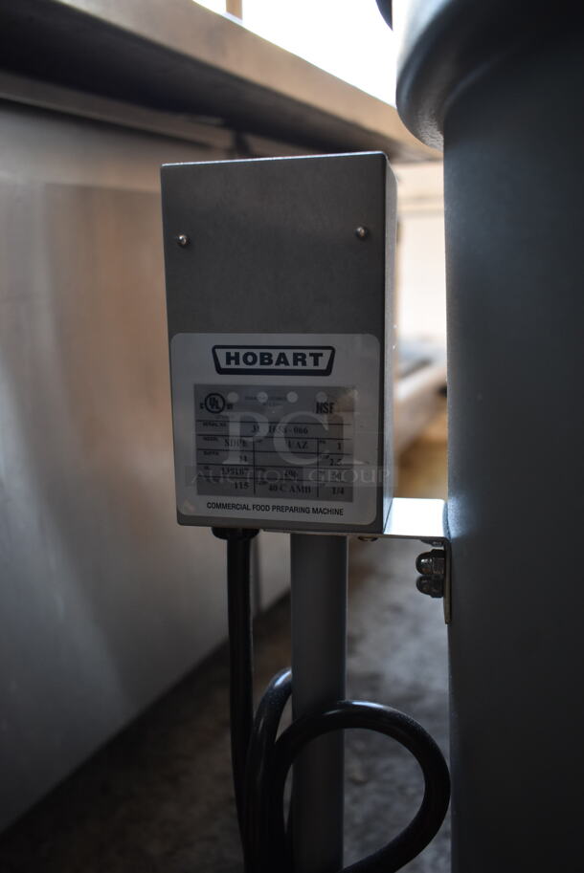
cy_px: 436
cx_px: 292
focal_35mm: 27
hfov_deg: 48.0
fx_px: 656
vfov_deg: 67.3
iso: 800
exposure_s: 1/30
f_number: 3.5
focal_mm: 18
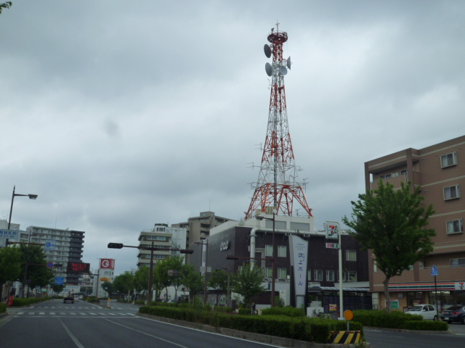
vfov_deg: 39.7
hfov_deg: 51.4
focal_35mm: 36
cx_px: 232
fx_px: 484
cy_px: 174
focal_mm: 6.3
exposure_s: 1/400
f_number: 5.6
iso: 125
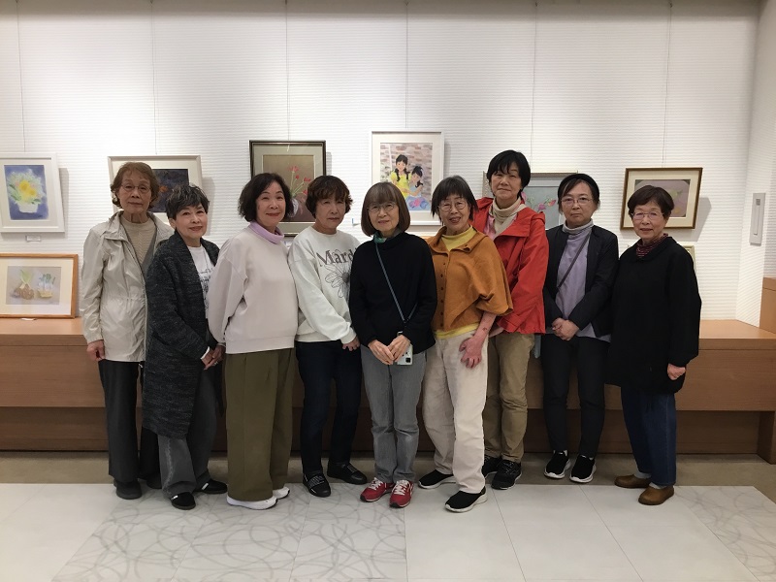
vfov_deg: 45.4
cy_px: 291
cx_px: 388
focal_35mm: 31
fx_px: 695
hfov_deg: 58.4
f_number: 2.4
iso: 25
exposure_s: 1/40
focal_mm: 3.3
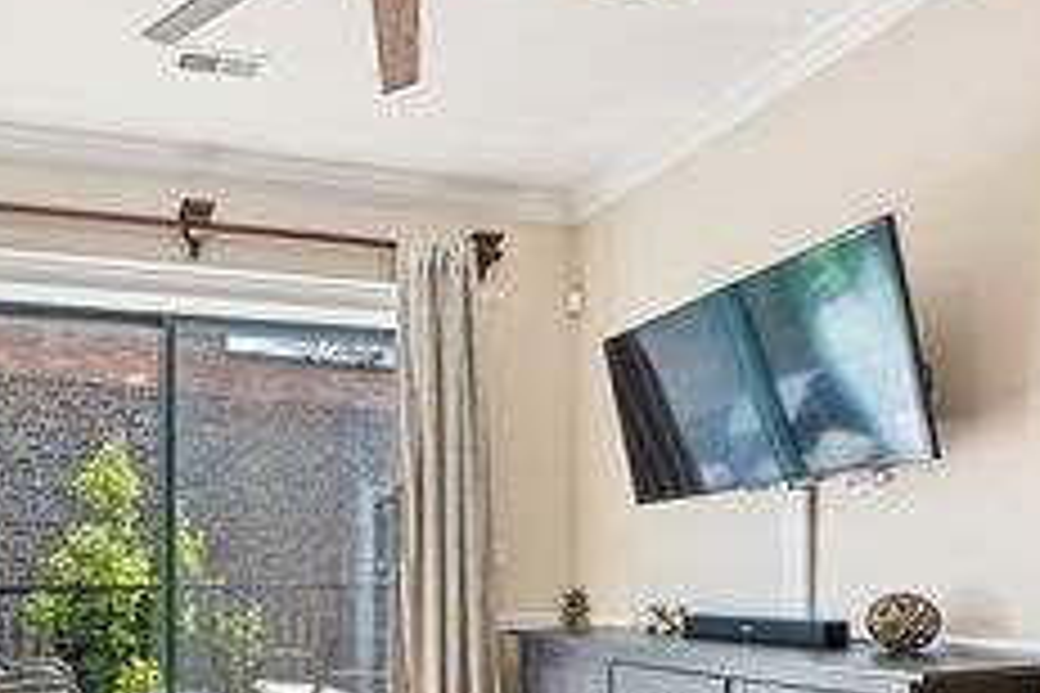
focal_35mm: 29
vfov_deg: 42.3
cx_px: 227
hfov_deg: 59.3
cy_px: 585
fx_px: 838
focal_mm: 14
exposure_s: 1/13
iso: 320
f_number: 8
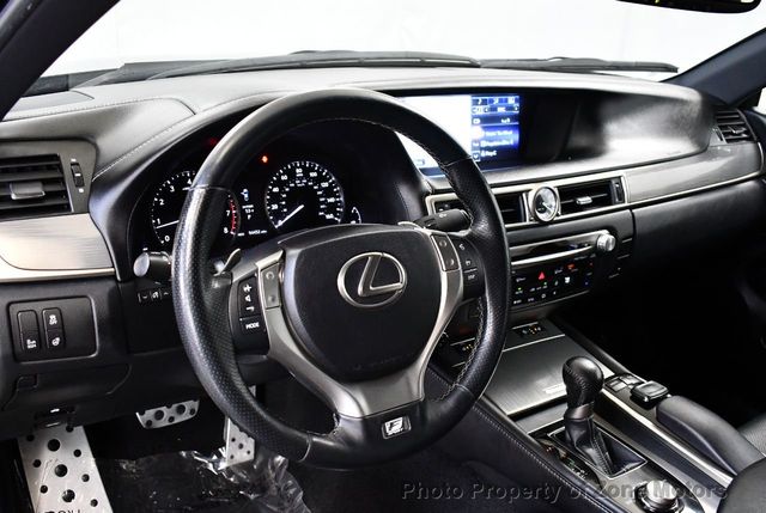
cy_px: 256
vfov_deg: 37.0
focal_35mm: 36
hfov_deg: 53.1
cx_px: 383
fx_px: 767
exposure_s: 1/100
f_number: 3.5
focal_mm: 18
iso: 3200
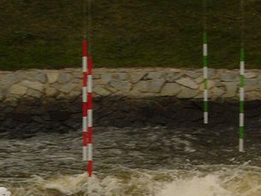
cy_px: 209
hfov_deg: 16.0
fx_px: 921
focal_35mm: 122
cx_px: 47
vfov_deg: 12.0
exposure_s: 1/200
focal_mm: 6
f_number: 7.3
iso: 100
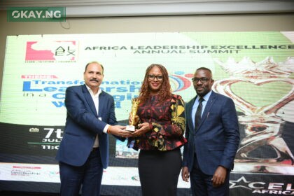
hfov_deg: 54.4
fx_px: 286
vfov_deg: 37.9
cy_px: 98
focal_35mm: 35
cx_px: 147
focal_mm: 35
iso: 1250
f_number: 2.8
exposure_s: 1/125
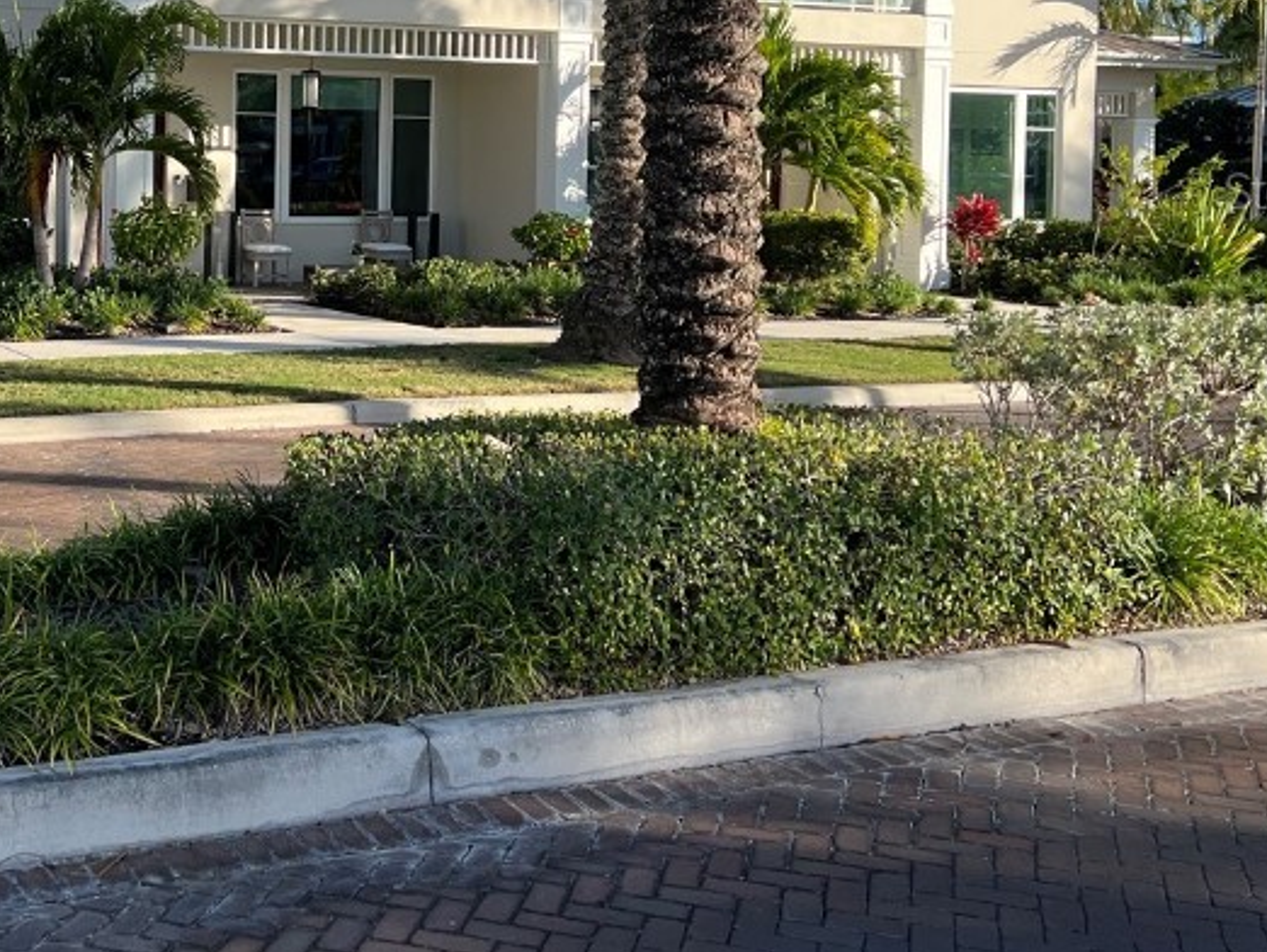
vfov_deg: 28.0
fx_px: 1868
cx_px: 211
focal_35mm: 51
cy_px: 189
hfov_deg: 35.9
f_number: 1.5
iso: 50
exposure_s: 1/1779
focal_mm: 5.7
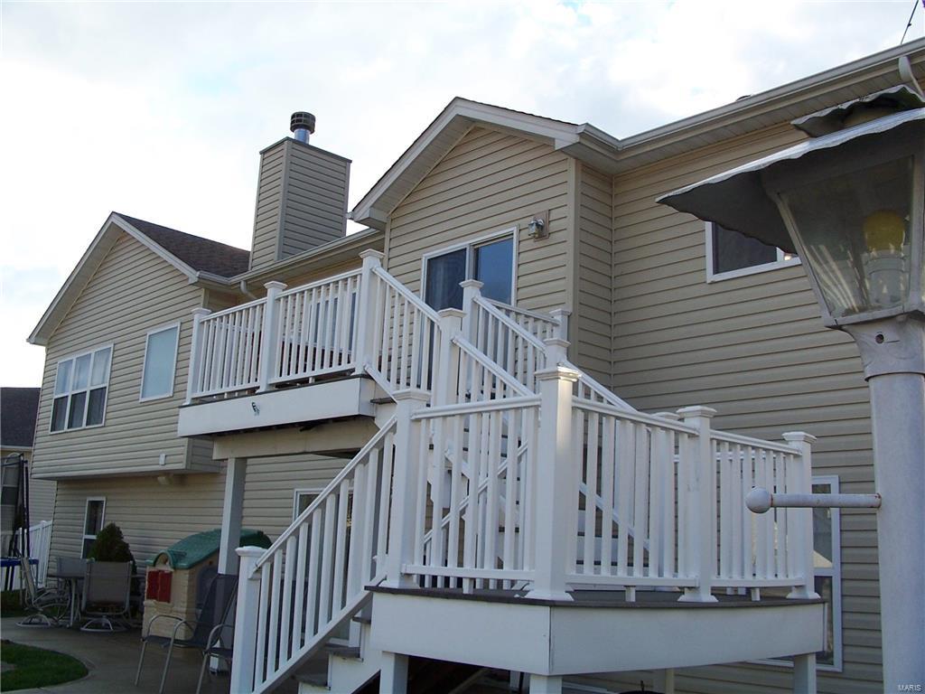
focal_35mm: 35
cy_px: 347
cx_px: 462
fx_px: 935
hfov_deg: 52.6
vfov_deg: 40.7
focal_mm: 6
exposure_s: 1/250
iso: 80
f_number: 4
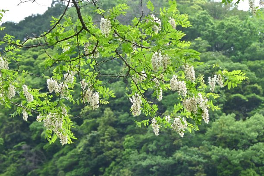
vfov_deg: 9.5
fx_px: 1056
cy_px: 88
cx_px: 132
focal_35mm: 144
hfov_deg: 14.3
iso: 400
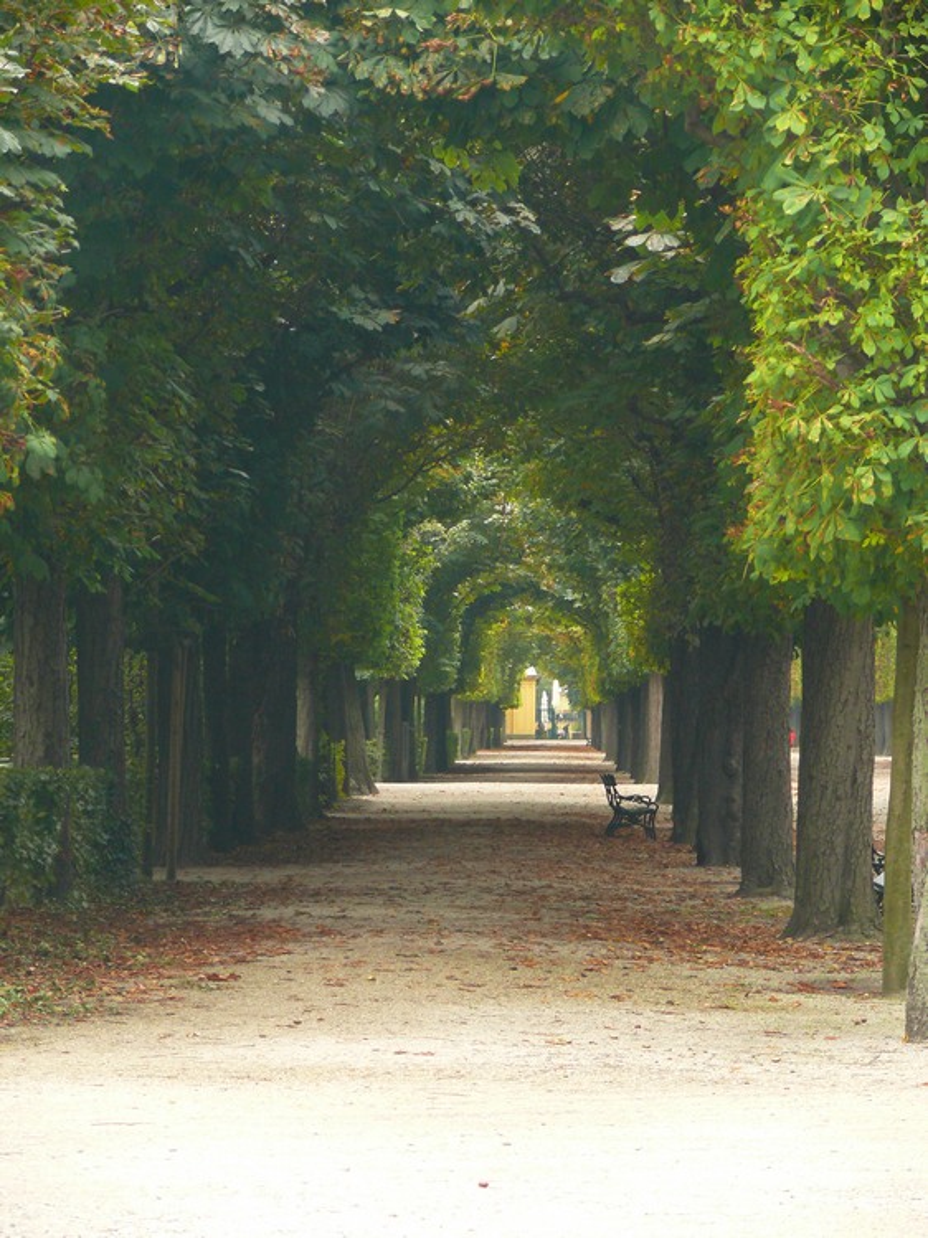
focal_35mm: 160
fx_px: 5722
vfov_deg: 12.4
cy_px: 619
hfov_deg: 9.3
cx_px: 464
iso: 160
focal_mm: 33.9
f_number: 3.6
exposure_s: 1/30
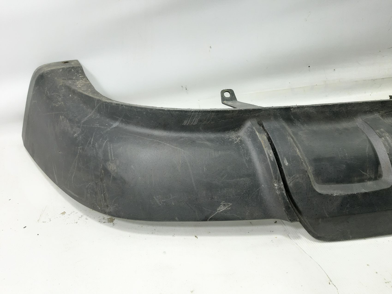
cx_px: 196
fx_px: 306
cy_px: 147
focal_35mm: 27
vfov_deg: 51.3
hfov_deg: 65.3
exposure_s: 1/50
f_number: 1.7
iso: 80
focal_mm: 3.93
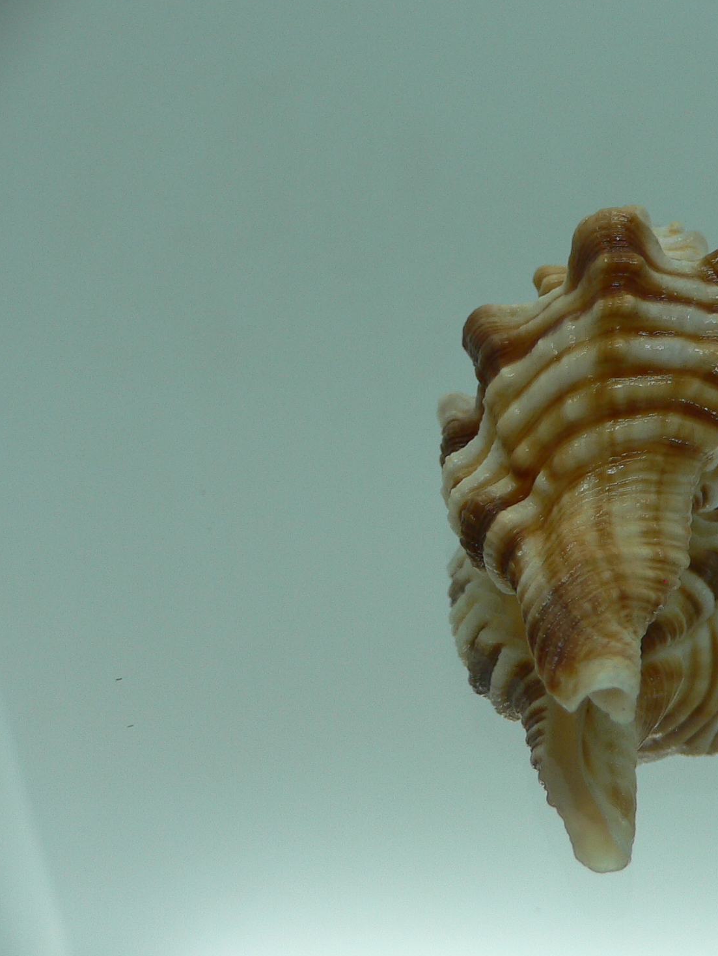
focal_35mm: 48
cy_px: 484
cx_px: 591
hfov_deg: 29.5
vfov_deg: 39.7
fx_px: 1327
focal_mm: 4.6
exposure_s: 1/80
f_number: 2.8
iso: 80
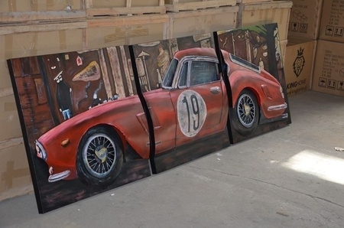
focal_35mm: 72
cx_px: 172
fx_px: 687
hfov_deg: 28.1
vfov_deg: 18.8
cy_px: 114
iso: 200
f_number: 5.6
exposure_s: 1/30
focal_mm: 48
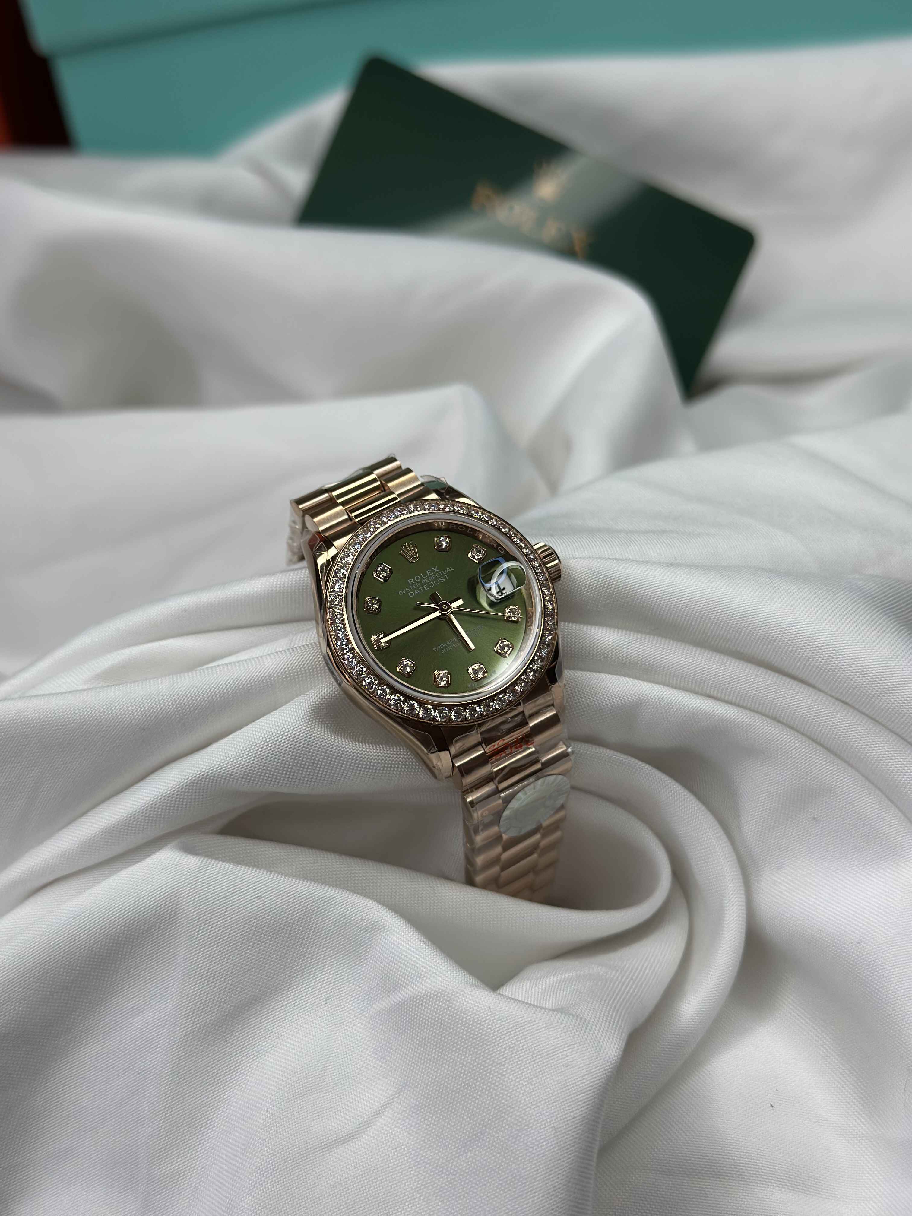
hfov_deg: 30.3
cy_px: 608
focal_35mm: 48
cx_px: 456
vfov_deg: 39.7
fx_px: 1686
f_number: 1.78
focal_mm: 6.86
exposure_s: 1/1095
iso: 80
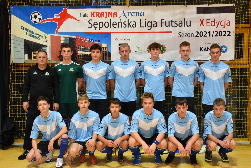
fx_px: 356
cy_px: 84
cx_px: 126
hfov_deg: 38.9
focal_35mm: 51
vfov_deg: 26.5
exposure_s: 1/30
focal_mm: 34
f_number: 4.2
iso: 400
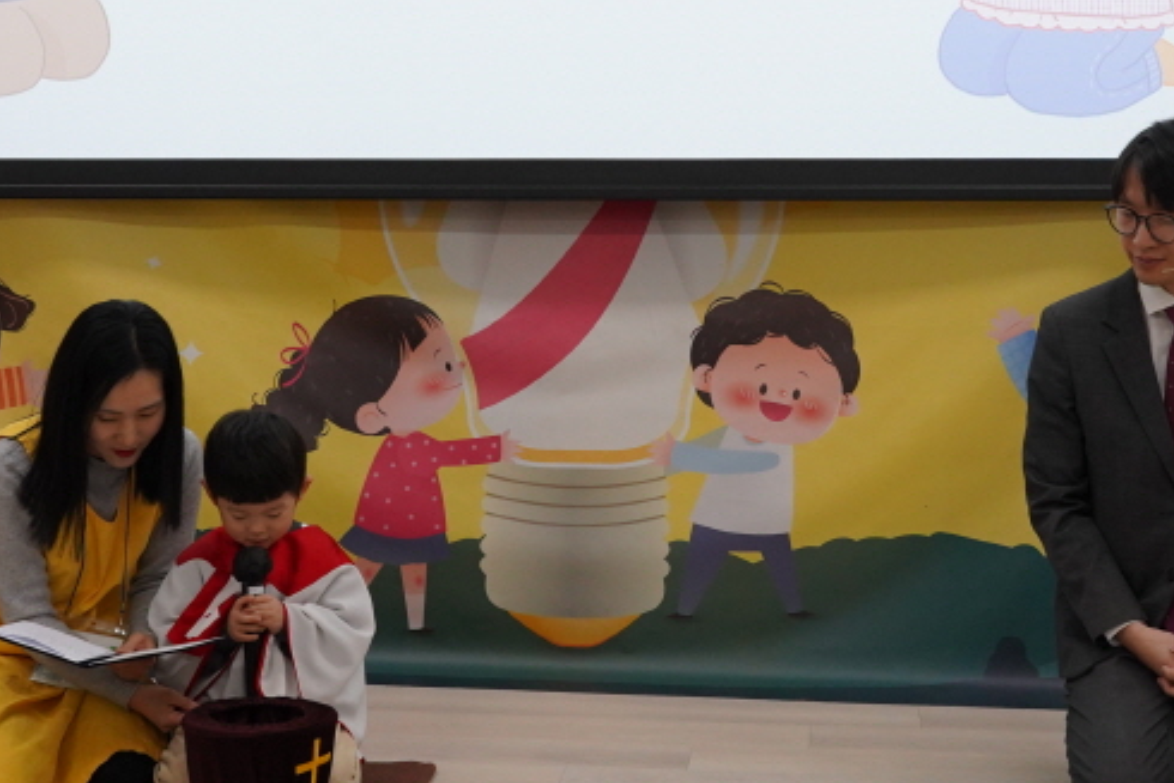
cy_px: 72
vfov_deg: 18.9
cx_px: 585
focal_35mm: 71
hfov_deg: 28.4
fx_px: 2316
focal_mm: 29
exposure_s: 1/160
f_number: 7.1
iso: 2500
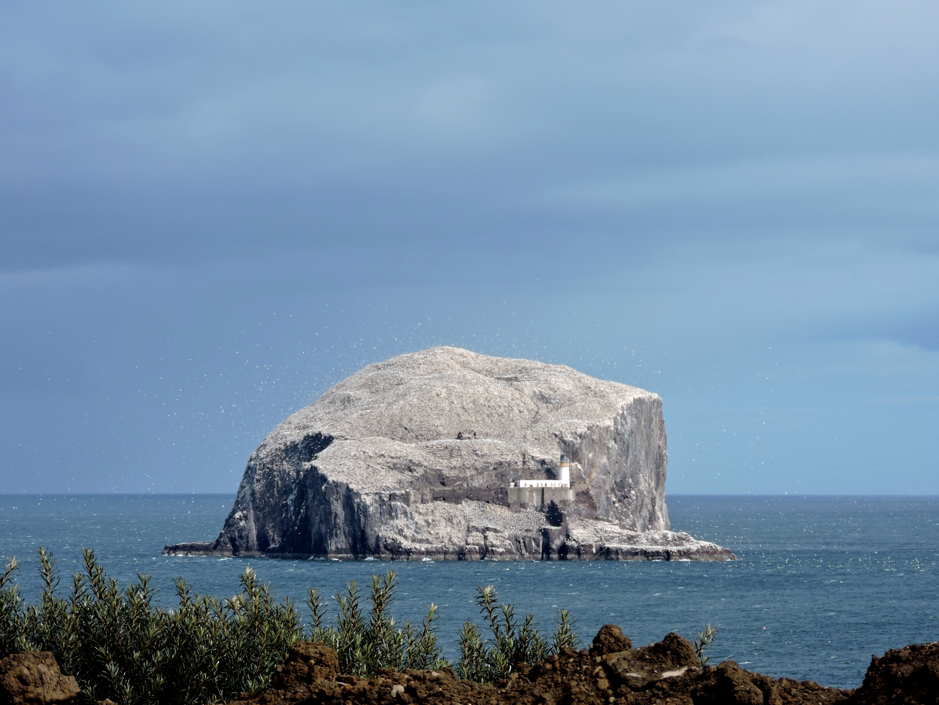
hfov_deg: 10.7
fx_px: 5018
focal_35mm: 185
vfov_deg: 8.0
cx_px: 470
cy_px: 352
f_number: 4.6
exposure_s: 1/640
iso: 100
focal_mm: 33
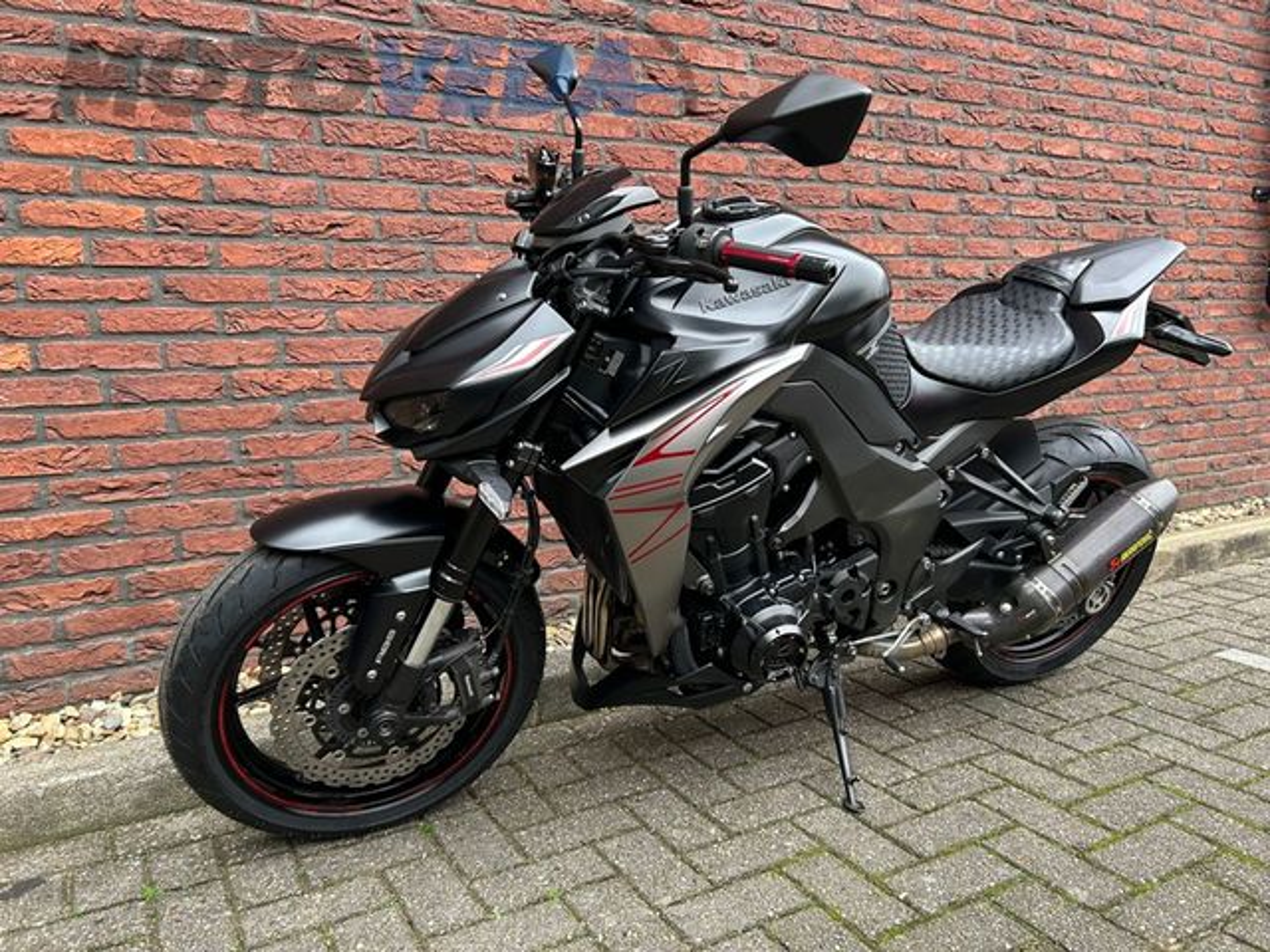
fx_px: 954
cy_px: 476
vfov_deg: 53.1
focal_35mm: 26
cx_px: 635
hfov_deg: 67.3
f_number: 1.5
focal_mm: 5.7
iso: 125
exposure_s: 1/65
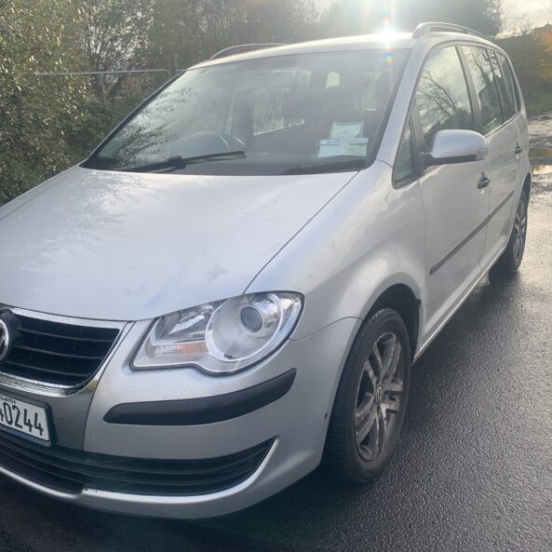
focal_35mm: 31
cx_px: 246
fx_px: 559
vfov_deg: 52.5
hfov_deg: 52.4
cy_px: 275
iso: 25
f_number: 1.8
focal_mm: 4.25
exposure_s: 1/620
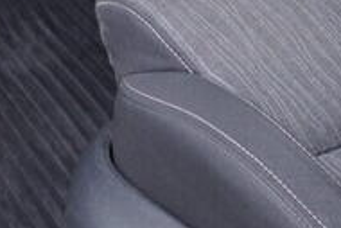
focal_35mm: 194
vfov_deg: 6.7
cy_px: -320
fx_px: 1839
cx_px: 9
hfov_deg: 10.5
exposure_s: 1/40
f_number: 2.8
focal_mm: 24
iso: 160
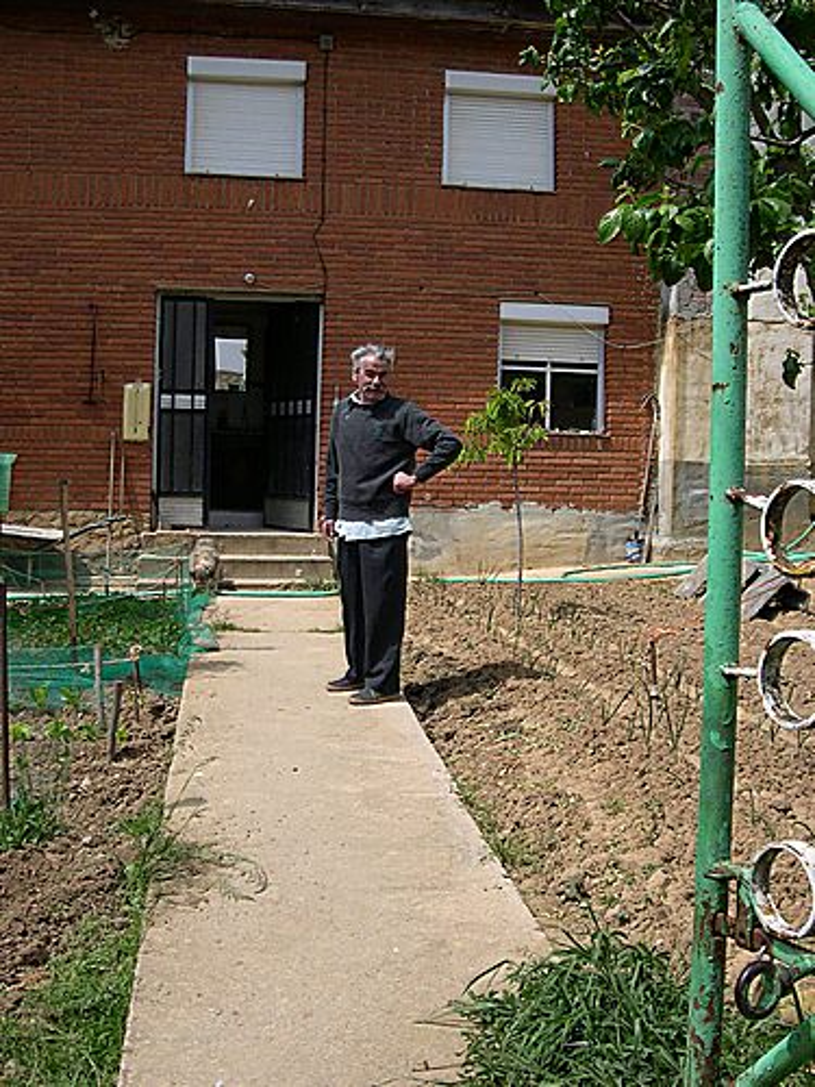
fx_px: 1193
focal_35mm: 38
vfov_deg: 49.0
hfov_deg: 37.7
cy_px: 544
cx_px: 408
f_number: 7.6
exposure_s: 1/168
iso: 100
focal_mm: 8
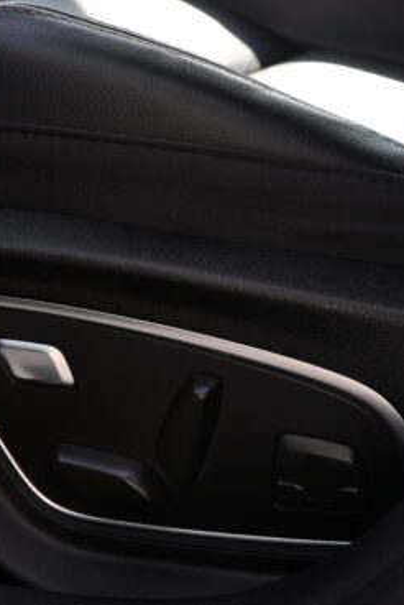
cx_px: 186
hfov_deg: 16.5
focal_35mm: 83
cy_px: 313
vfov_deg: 24.5
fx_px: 1394
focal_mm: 34
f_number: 7.1
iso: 200
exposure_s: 1/200
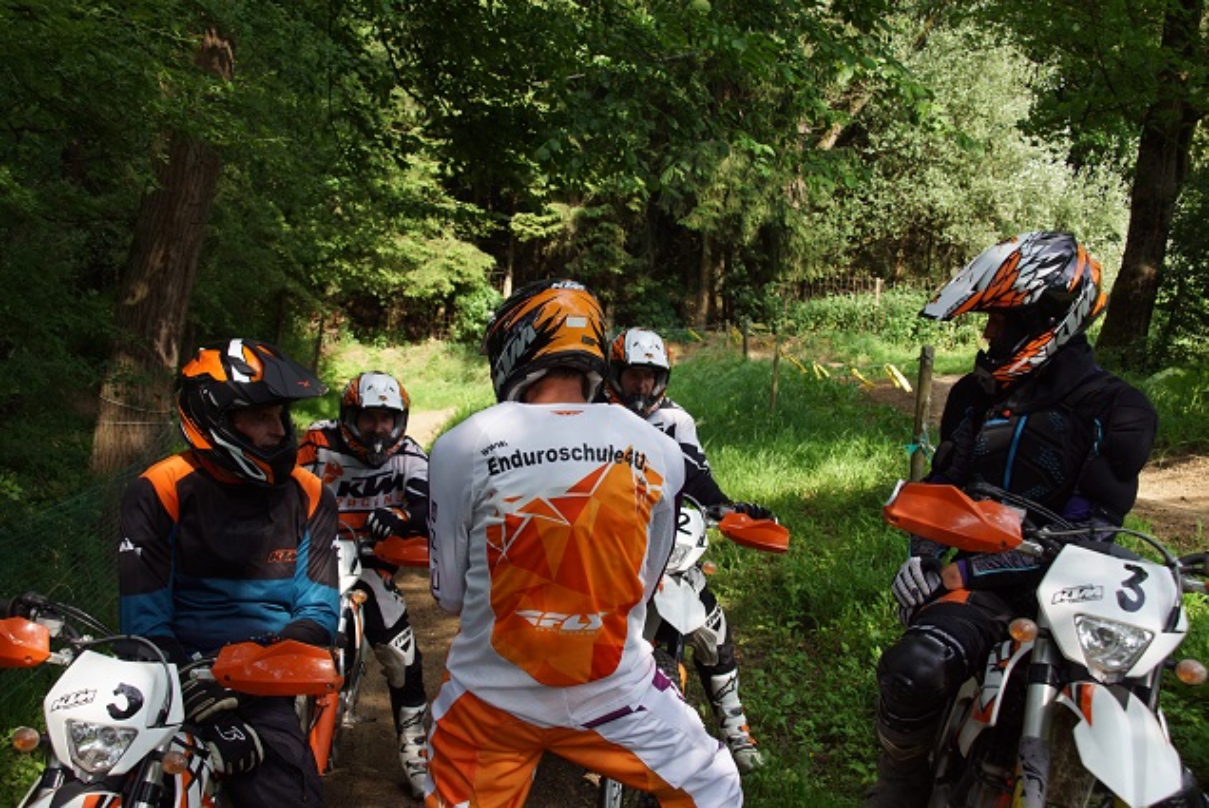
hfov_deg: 46.4
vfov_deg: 31.9
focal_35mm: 42
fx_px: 1411
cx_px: 604
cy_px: 404
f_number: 5.6
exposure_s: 1/80
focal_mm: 28
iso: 100
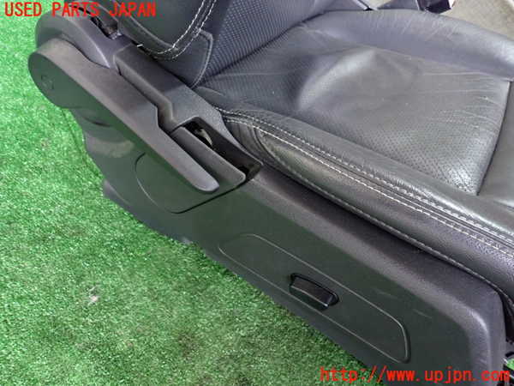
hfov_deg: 69.4
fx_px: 371
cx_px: 257
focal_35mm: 25
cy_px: 193
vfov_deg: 54.9
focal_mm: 4.5
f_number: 2
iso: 800
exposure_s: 1/25
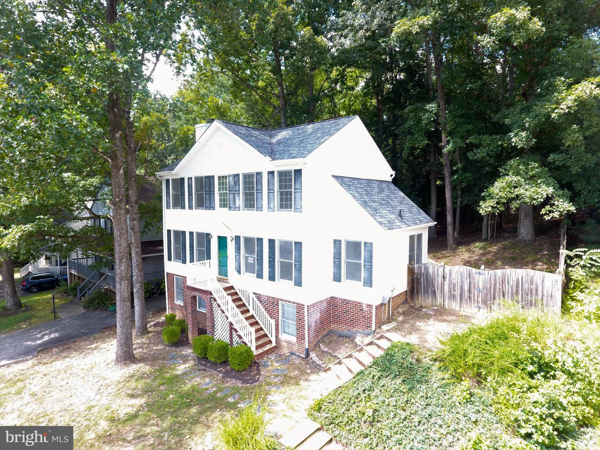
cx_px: 300
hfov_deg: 81.7
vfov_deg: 66.0
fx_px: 347
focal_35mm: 20
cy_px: 225
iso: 104
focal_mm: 3.61
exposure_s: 1/50
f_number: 2.8
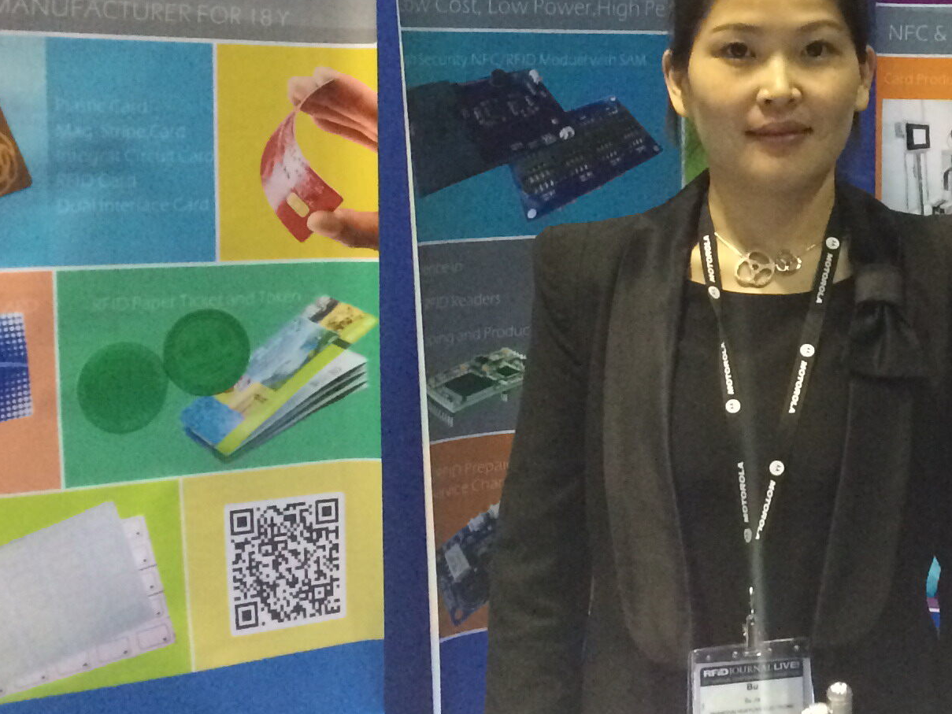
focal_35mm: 81
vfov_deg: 18.2
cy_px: 237
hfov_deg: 23.1
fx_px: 2228
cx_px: 965
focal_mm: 4.12
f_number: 2.2
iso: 320
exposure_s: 1/30
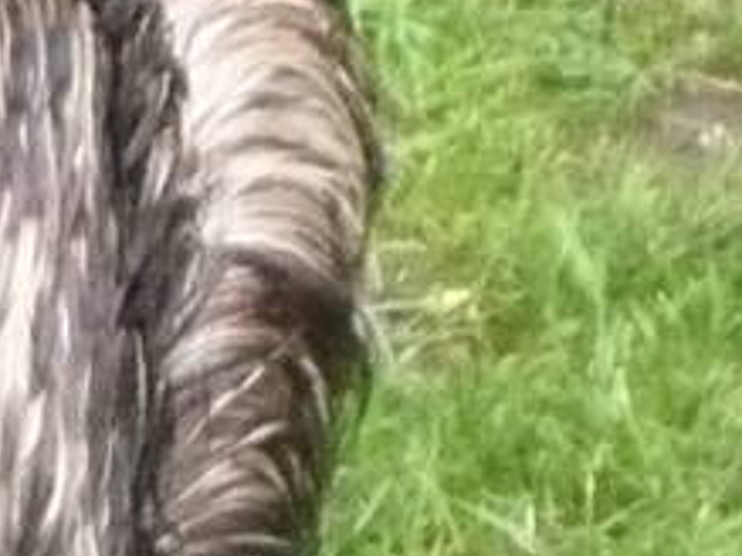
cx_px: -1335
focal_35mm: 730
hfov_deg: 2.7
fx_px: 15639
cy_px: 553
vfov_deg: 2.0
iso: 800
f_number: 5.1
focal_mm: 16.5
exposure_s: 1/160
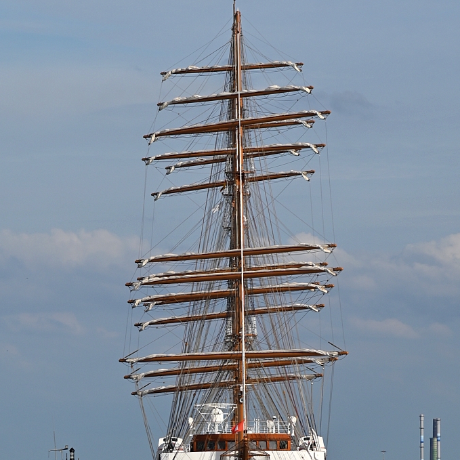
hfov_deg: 11.3
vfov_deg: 11.3
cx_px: 230
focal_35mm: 154
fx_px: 2315
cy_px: 292
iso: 100
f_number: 7.1
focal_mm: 120
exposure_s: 1/640
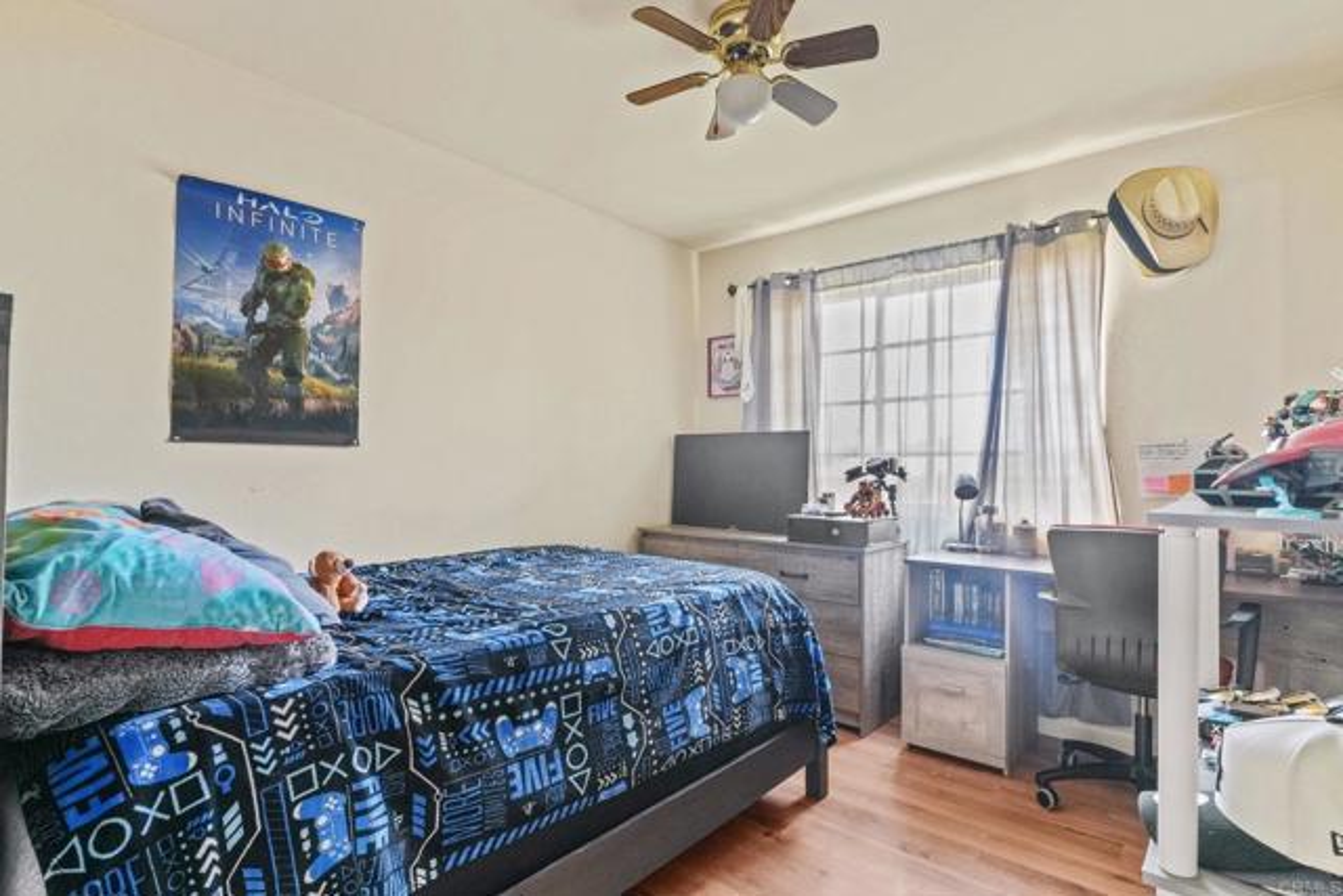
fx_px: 649
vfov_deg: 69.2
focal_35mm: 17
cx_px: 672
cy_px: 448
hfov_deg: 91.9
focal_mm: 11.6
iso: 1250
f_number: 8
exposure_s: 1/5
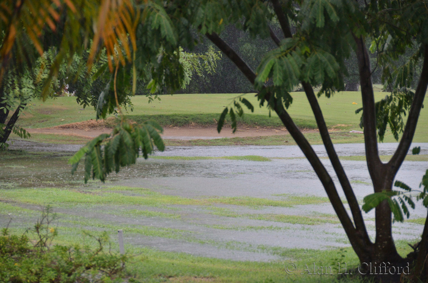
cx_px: 214
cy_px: 142
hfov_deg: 11.4
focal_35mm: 180
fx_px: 2135
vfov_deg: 7.6
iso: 1600
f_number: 5.3
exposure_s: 1/400
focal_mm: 120
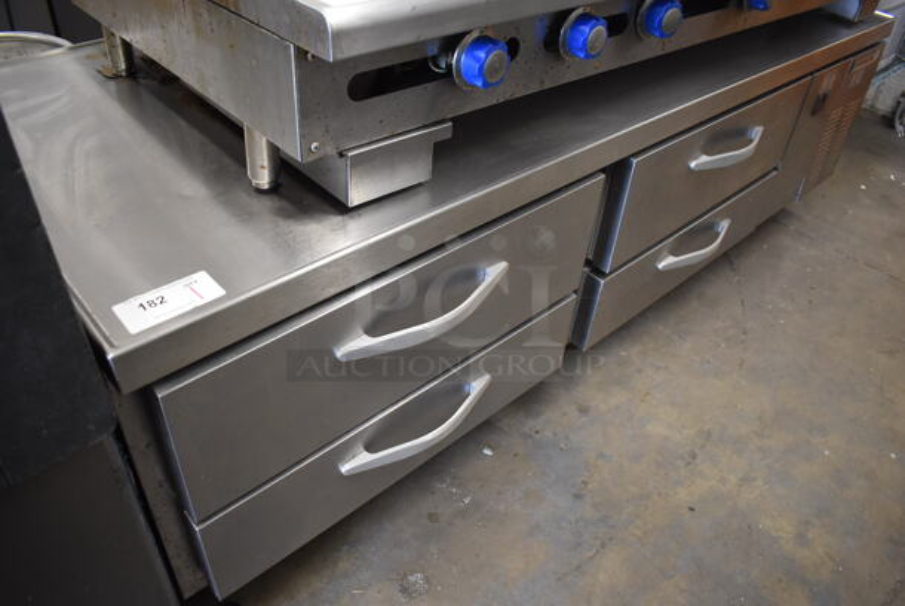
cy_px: 303
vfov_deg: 48.0
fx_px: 679
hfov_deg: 67.3
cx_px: 452
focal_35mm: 27
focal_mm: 18
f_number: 3.5
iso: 2000
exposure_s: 1/125
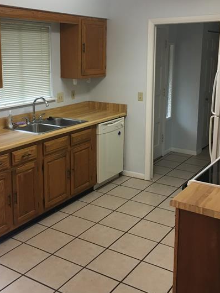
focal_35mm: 42
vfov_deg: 44.5
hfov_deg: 34.3
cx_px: 98
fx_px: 356
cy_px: 113
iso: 64
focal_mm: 4.15
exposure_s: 1/30
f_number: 2.2
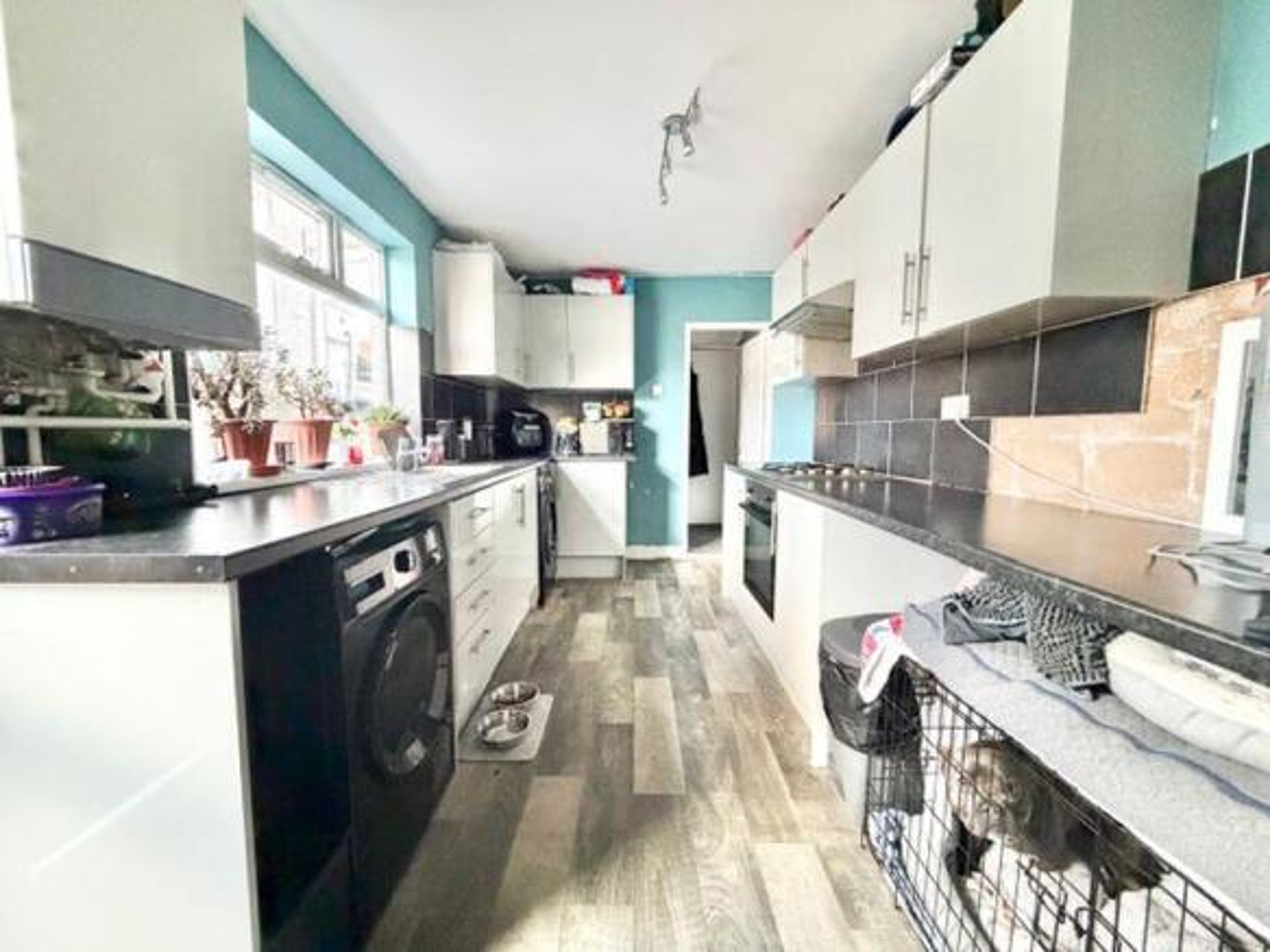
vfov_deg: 85.7
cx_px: 635
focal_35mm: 14
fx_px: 514
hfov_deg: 102.1
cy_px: 476
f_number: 2.2
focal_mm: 2.22
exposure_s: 1/60
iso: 1000
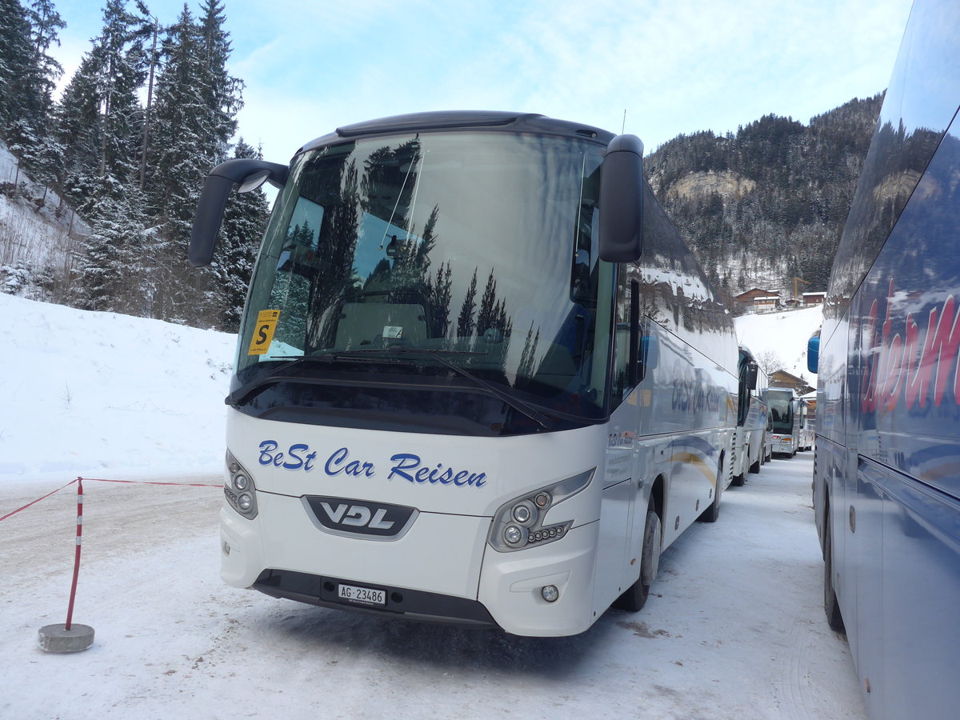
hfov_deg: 61.7
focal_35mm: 29
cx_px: 480
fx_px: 804
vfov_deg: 48.2
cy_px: 360
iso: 80
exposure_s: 1/250
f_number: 2.8
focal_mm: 6
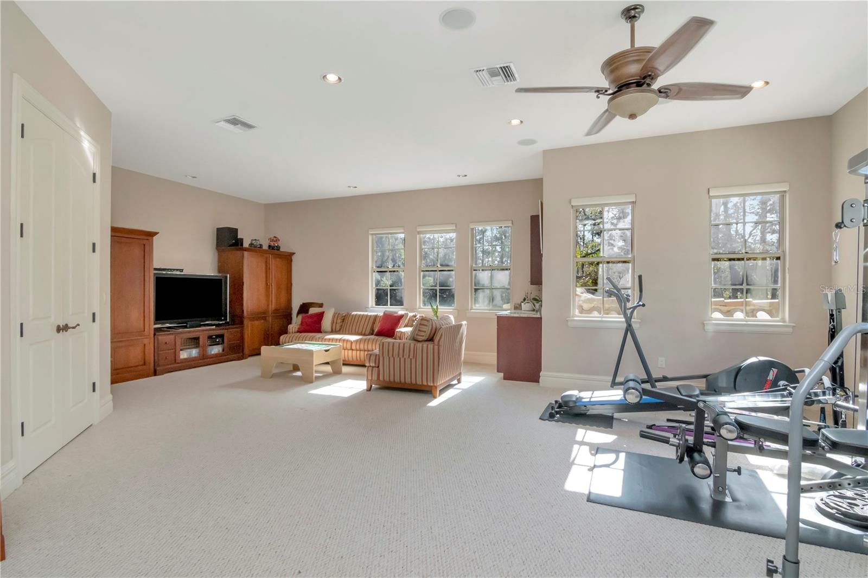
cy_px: 289
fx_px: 398
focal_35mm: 16
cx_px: 434
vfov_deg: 72.0
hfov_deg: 95.0
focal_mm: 11
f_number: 11
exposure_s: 1/200
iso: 1600
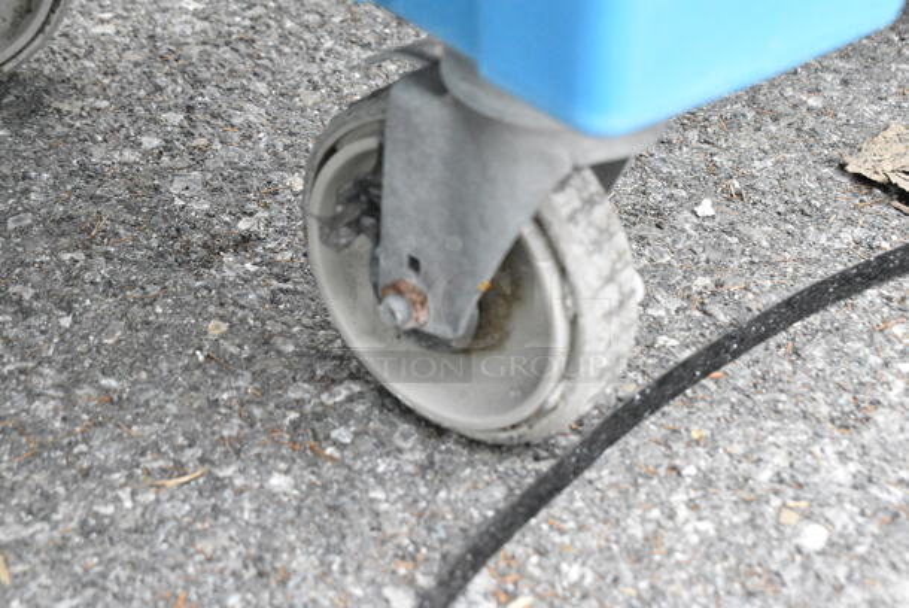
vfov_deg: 19.0
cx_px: 454
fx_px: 1820
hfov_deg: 28.0
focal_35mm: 72
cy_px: 304
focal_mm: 48
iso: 6400
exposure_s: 1/250
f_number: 8
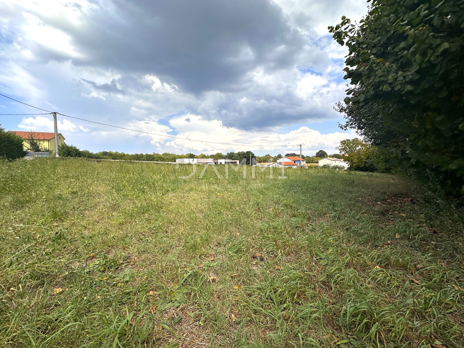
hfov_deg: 102.1
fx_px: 188
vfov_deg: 85.7
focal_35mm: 14
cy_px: 174
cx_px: 232
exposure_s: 1/2092
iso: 40
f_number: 2.2
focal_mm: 2.22
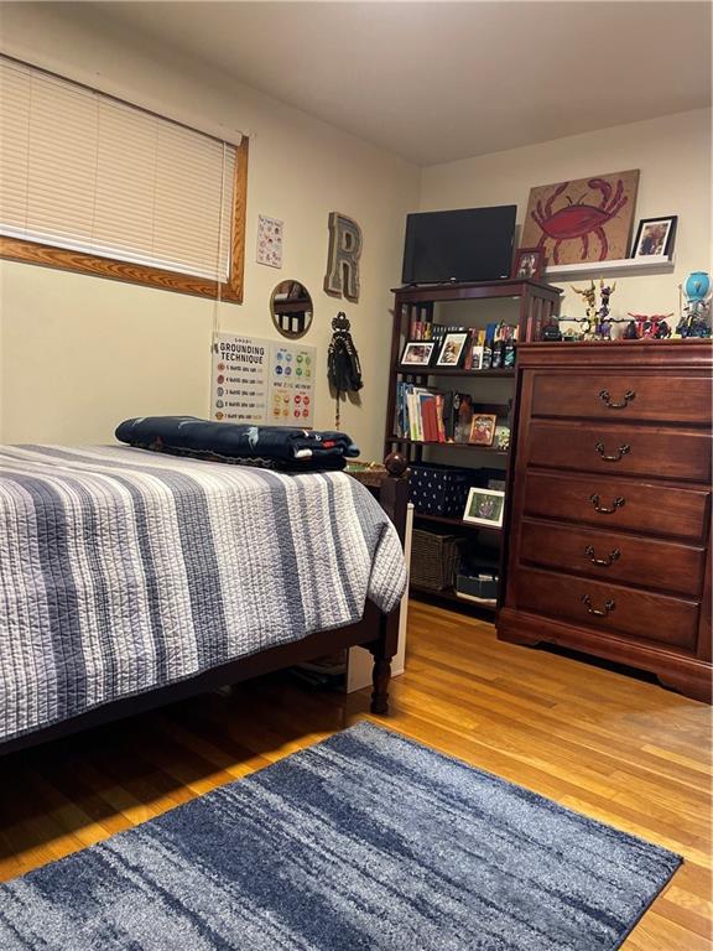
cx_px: 356
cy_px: 476
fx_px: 714
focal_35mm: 26
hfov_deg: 53.1
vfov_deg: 67.3
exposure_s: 1/60
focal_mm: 4.2
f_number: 1.6
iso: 250
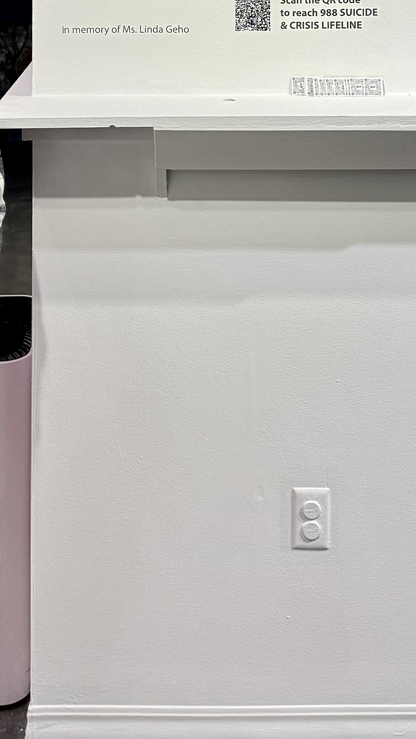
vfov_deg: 41.0
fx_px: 961
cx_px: 184
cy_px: 196
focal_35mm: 49
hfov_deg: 24.4
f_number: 1.78
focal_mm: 6.86
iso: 125
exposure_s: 1/120
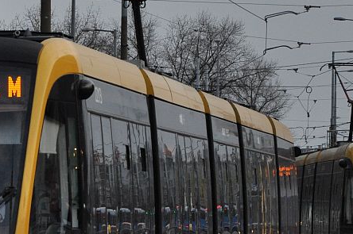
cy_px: 136
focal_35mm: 326
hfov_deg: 6.3
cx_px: 42
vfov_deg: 4.2
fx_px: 3193
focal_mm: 90
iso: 800
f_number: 5.6
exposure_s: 1/800
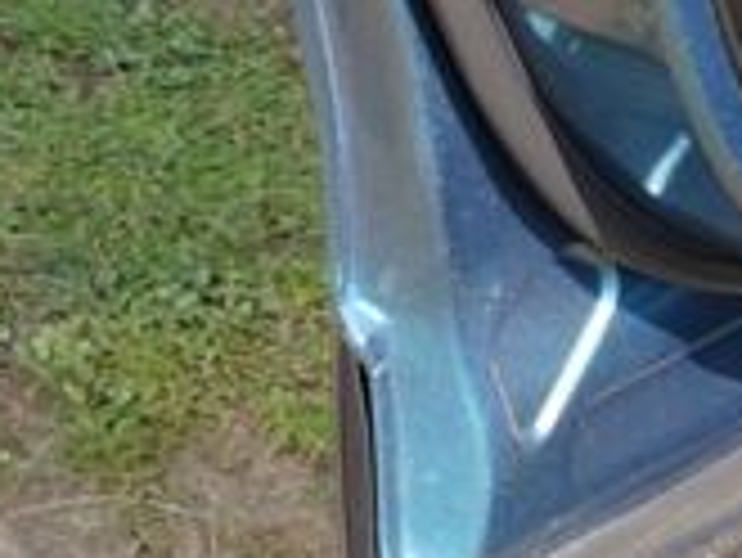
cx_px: 211
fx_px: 5985
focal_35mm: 279
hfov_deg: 7.1
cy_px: -722
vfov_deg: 5.2
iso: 100
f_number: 1.9
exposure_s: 1/420
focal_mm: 5.52
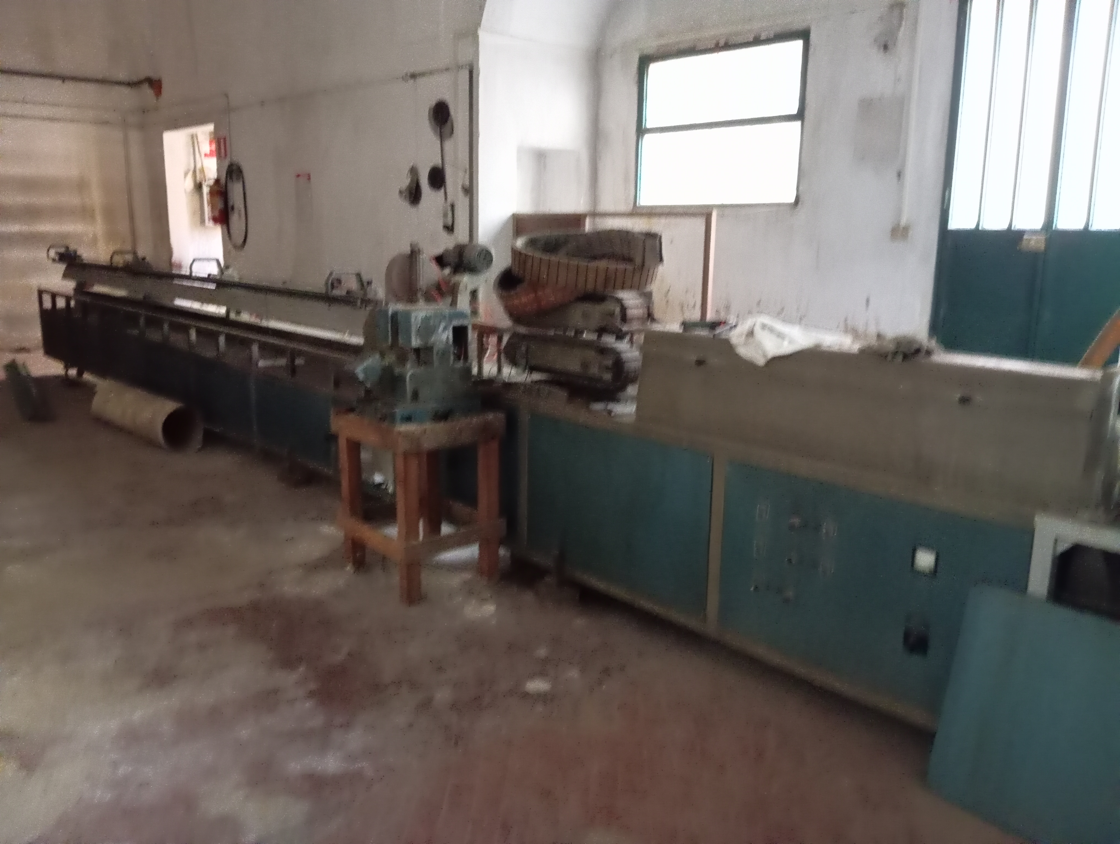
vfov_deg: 49.9
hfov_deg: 63.4
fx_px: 907
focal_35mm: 28
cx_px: 560
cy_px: 422
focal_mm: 4.22
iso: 3709
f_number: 1.8
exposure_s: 1/14.3
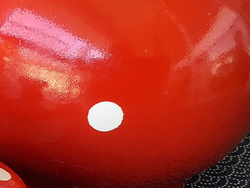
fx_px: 657
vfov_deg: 16.0
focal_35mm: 91
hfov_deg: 19.8
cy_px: 178
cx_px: -76
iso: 64
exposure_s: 1/60
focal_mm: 3.3
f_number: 2.4
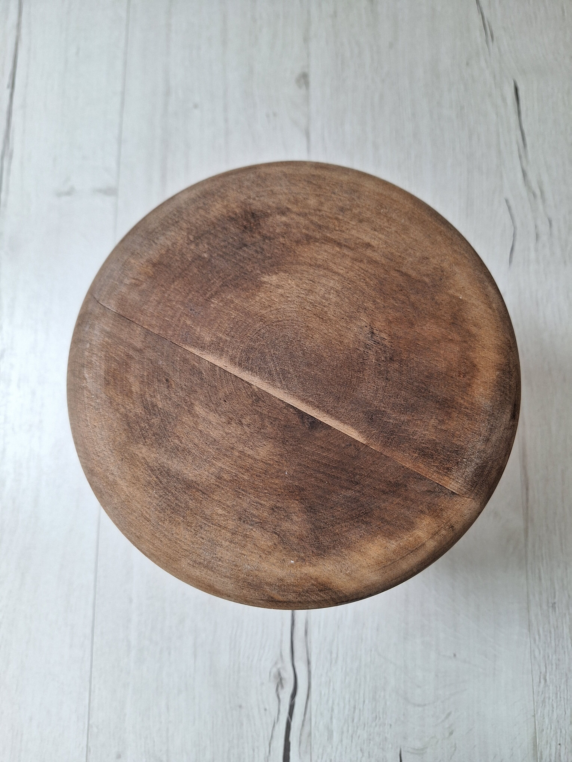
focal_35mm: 23
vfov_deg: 73.9
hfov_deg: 58.9
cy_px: 381
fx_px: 507
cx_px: 286
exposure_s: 1/100
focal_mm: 5.54
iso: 50
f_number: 1.8
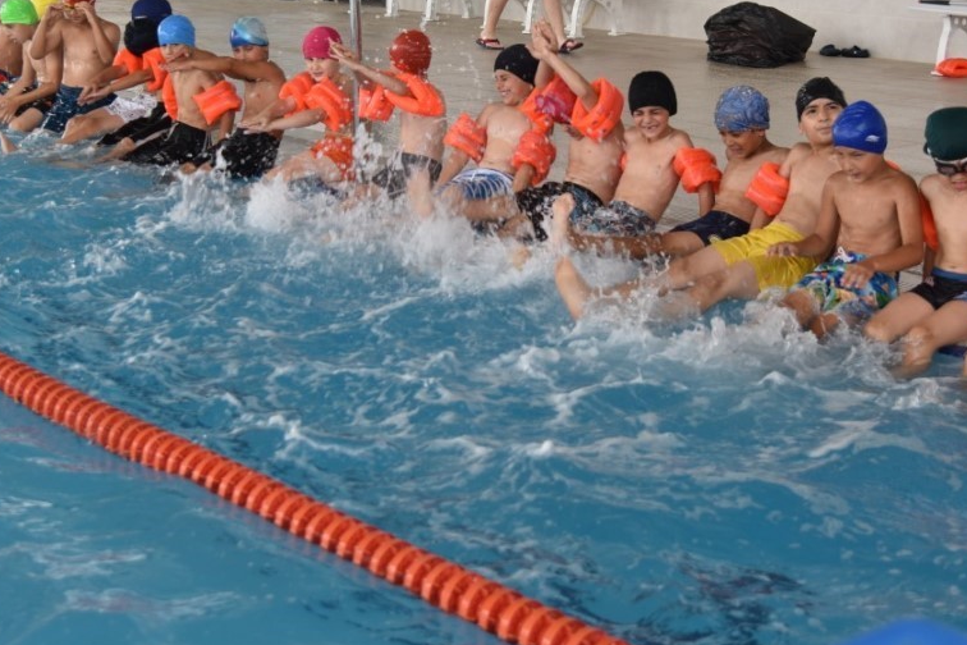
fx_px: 1800
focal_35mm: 67
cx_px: 492
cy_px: 160
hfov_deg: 30.1
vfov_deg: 20.2
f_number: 4
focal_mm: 44
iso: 125
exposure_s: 1/100
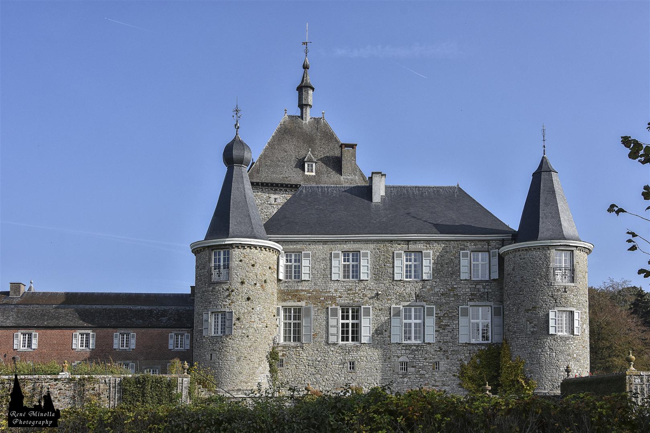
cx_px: 325
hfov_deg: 47.9
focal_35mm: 40
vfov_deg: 33.0
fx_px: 731
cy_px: 216
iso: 200
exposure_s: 1/320
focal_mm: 27
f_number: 10
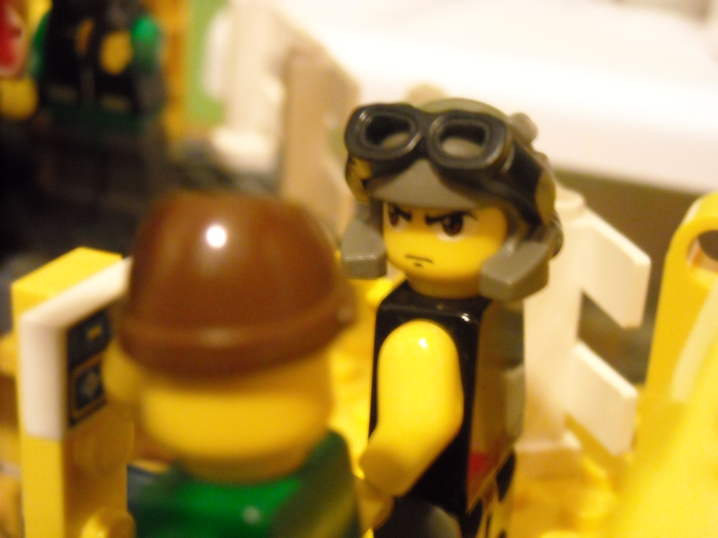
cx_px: 359
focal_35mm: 76
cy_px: 269
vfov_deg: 19.4
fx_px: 1576
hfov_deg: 25.7
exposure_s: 1/1.5
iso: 800
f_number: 3.9
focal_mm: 12.3
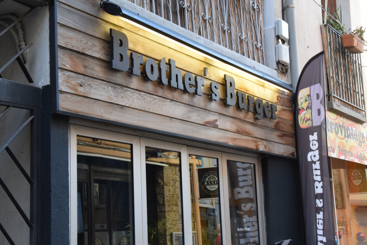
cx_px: 185
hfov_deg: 30.1
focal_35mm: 67
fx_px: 683
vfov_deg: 20.3
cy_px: 118
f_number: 14
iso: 1600
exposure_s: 1/60
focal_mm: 40
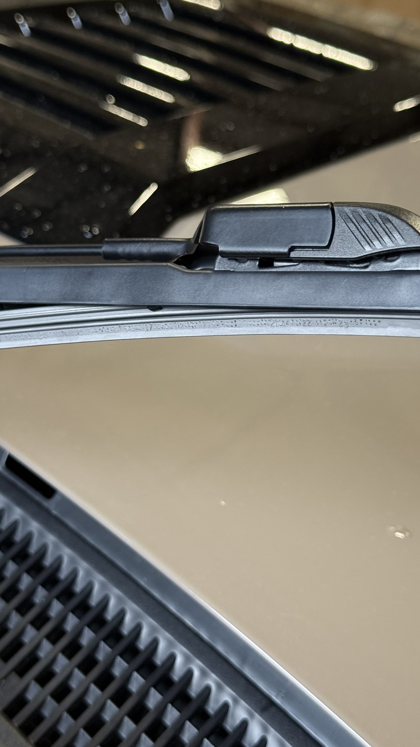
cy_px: 352
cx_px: 285
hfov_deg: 20.6
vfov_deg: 36.0
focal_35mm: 58
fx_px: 1148
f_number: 1.78
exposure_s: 1/120
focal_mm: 6.76
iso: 250
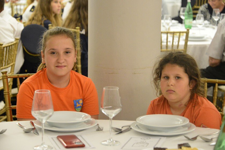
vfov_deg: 13.0
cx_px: 112
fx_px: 656
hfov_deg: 19.5
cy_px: 75
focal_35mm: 105
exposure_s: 1/125
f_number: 5.3
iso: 6400
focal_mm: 105
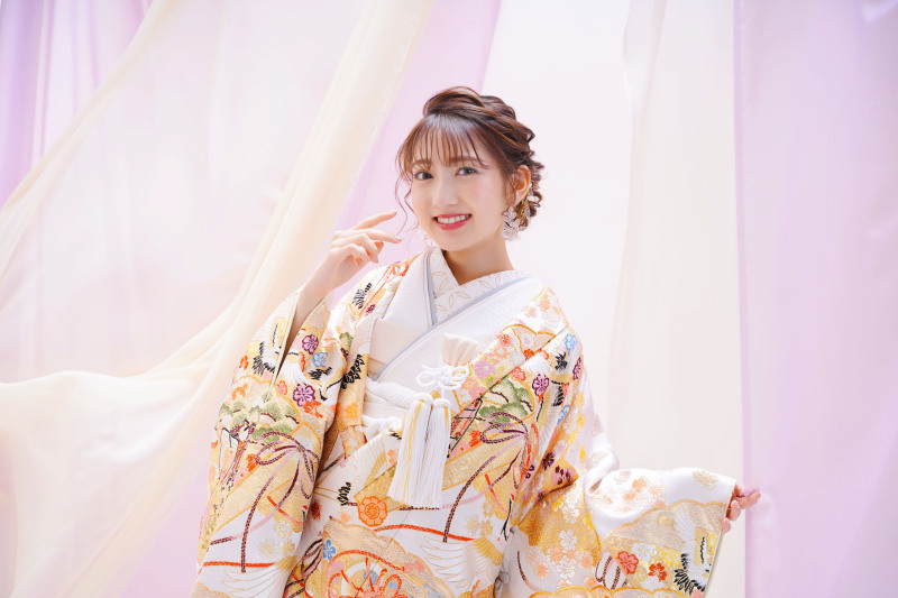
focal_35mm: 54
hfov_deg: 36.9
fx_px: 1344
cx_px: 449
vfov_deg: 25.1
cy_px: 299
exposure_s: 1/160
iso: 320
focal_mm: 53.9
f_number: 3.5
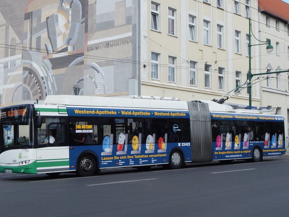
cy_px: 111
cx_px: 131
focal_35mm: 53
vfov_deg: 27.5
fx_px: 442
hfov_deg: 36.1
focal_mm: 8.6
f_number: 3.7
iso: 125
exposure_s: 1/1250
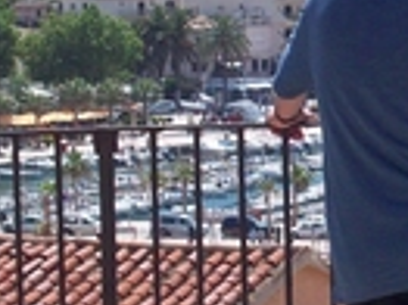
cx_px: 424
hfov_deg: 7.9
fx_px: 2920
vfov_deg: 6.0
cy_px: 124
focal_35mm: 248
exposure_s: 1/335
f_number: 6.9
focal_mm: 9
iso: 80
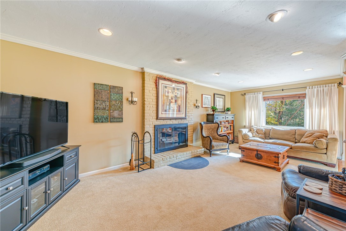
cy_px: 116
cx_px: 173
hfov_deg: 104.2
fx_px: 135
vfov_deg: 81.2
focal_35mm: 14
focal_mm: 14
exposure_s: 1/15
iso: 100
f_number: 11
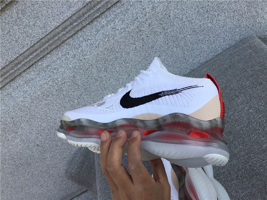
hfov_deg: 58.4
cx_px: 134
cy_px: 100
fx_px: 239
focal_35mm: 31
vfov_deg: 45.4
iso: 25
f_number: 2.4
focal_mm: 3.3
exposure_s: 1/574
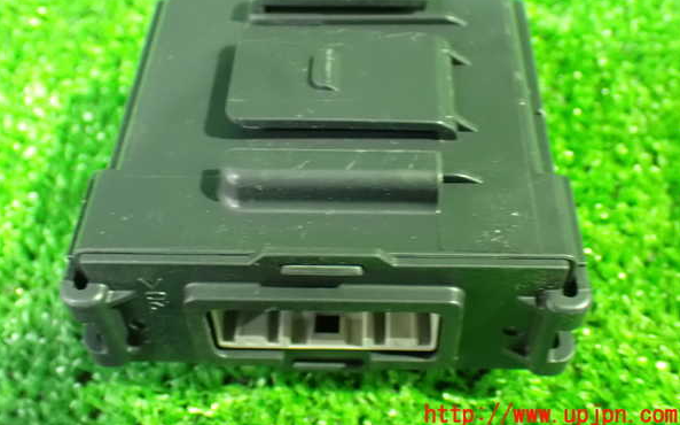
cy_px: 171
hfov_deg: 45.3
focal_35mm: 44
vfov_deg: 29.1
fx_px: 815
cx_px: 339
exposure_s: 1/13
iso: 1600
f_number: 2.8
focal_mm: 7.31
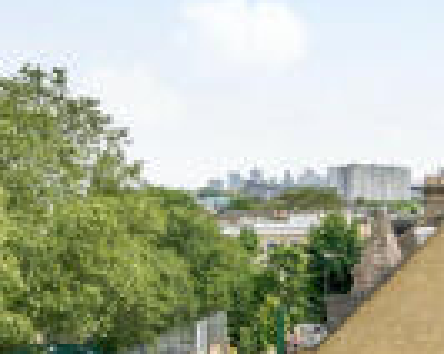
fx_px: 1588
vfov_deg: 12.7
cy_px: 152
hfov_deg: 15.5
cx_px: 501
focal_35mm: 121
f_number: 8
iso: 400
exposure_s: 1/640
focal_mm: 24
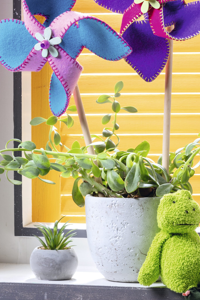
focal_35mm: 175
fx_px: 1460
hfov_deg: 7.8
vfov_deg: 11.7
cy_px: 119
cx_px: 101
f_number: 16
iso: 125
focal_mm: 120
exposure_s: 1/80
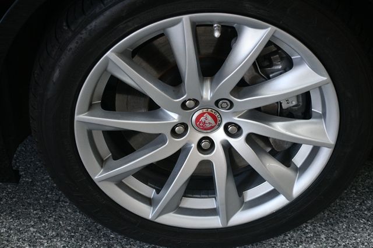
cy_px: 124
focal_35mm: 72
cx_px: 186
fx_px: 746
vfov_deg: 18.9
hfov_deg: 28.1
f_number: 4.5
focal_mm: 48
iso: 1100
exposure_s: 1/125
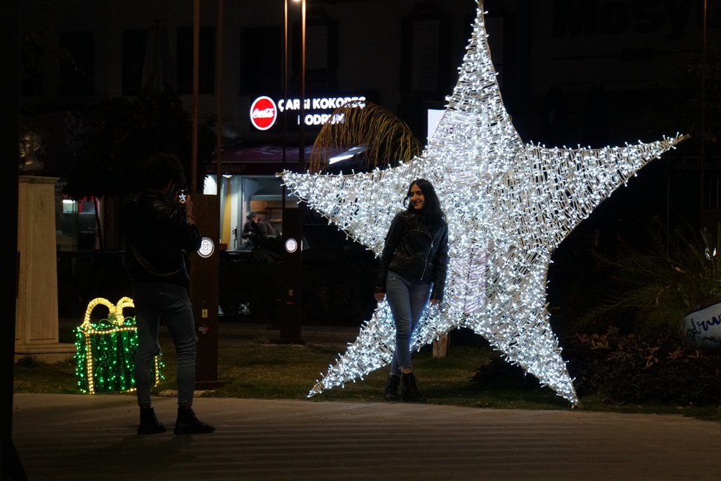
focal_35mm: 127
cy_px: 240
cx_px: 360
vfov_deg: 10.8
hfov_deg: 16.1
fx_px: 2543
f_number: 6.3
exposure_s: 1/160
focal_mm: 84
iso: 3200
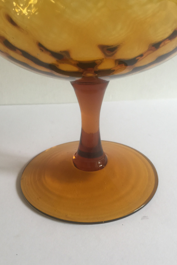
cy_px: 131
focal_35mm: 33
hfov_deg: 40.0
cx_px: 93
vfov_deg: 57.2
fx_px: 243
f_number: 2.2
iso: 40
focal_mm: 4.15
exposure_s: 1/17
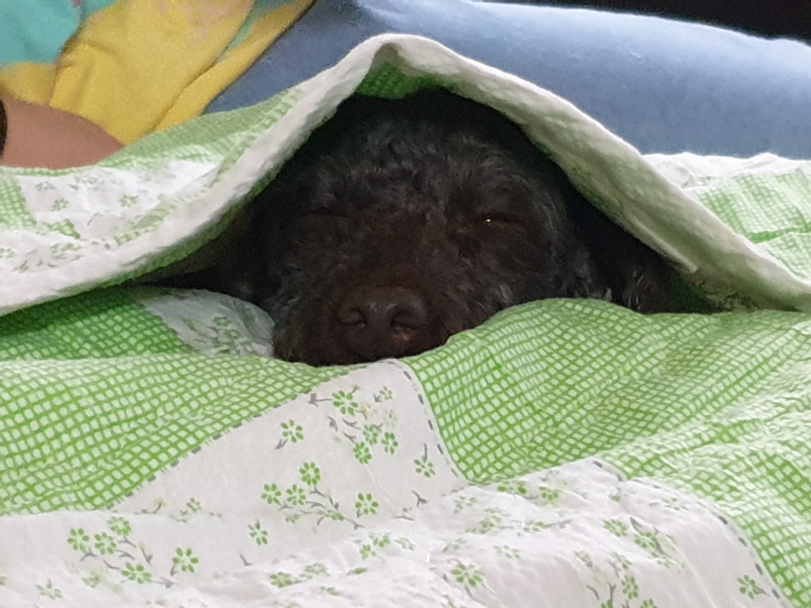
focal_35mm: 26
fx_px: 609
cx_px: 406
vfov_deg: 53.1
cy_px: 304
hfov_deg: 67.3
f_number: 1.5
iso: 640
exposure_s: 1/60
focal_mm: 4.3
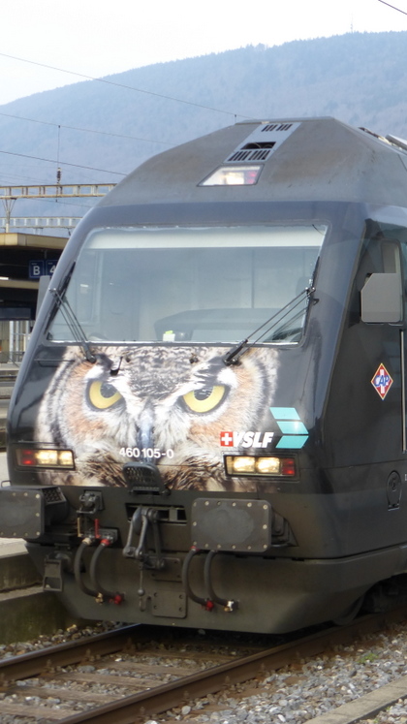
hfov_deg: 13.5
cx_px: 360
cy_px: 362
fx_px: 1708
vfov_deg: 23.9
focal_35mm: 89
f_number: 4.7
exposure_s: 1/80
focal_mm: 10.3
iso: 100
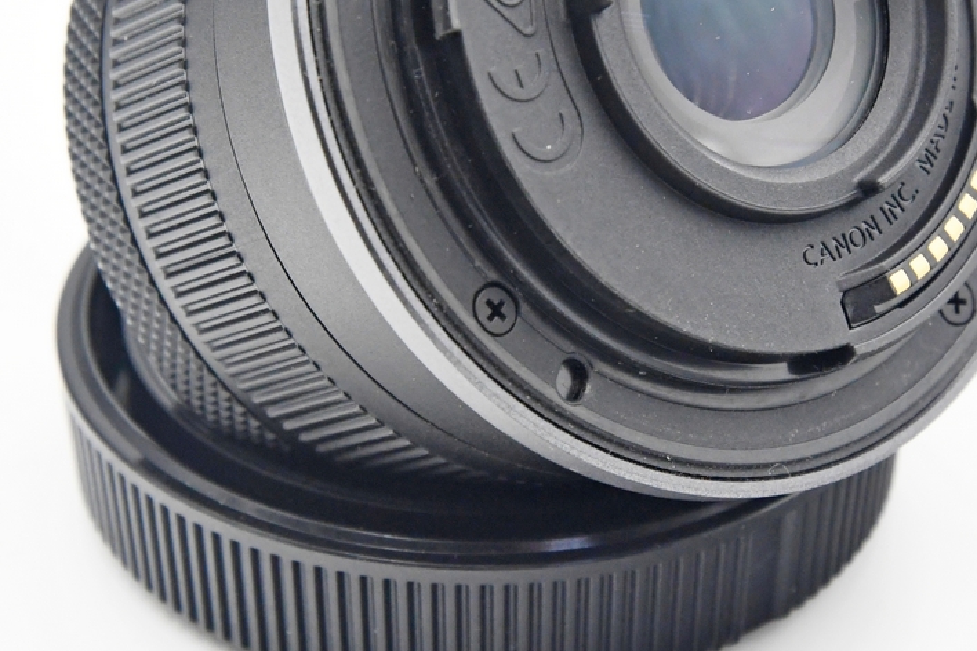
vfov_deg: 7.7
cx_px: 538
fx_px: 4830
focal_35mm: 178
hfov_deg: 11.5
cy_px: 163
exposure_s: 1/100
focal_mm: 56
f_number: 8
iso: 1600
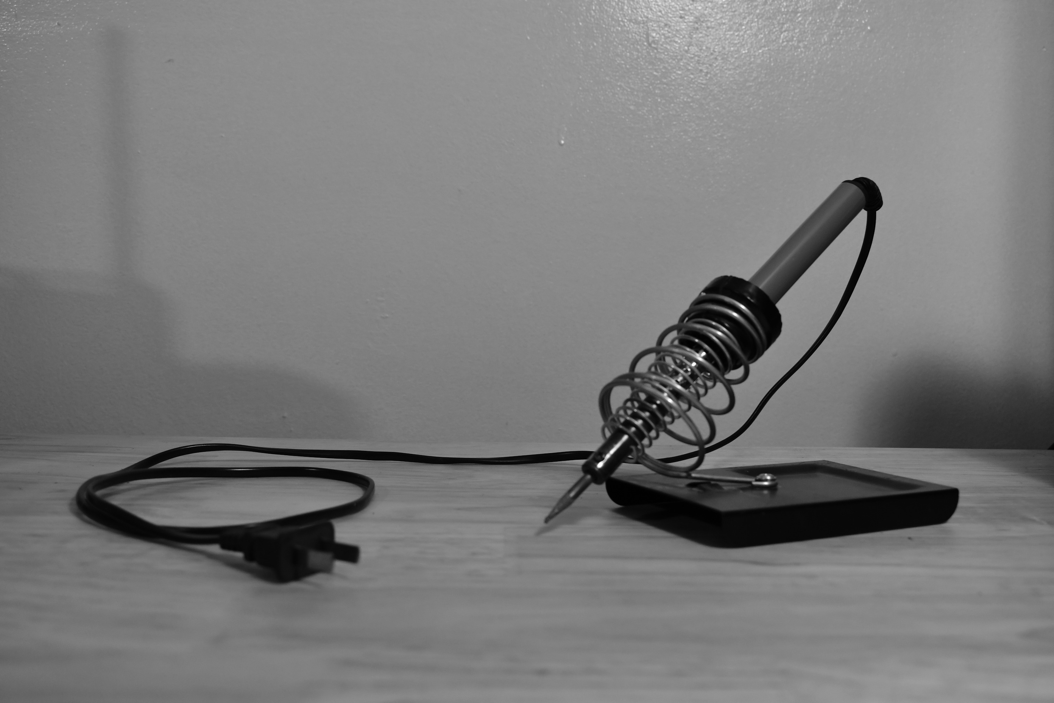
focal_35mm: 39
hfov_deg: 49.6
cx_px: 527
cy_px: 352
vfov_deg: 34.2
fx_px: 1142
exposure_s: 1/60
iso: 800
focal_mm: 26
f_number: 5.6
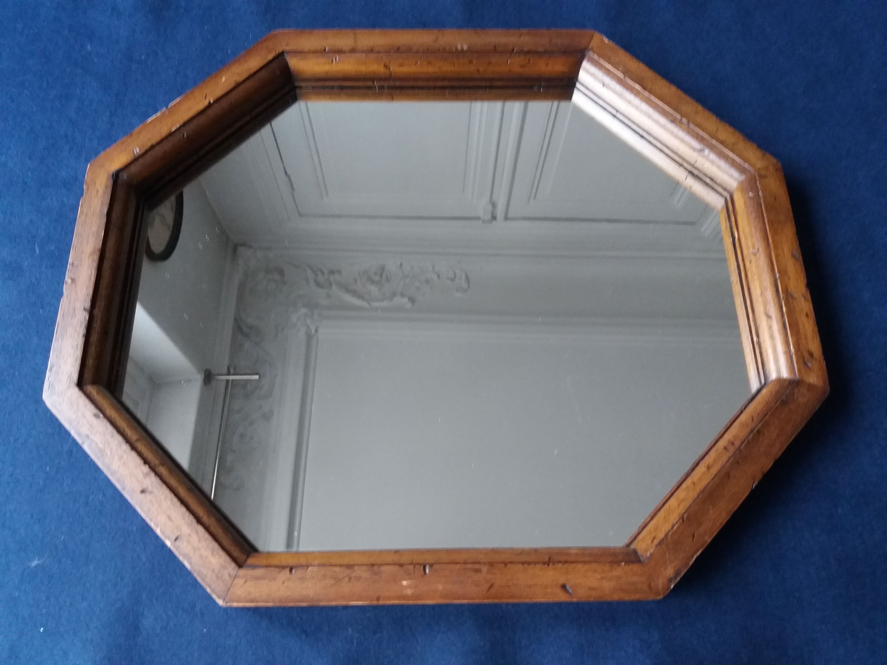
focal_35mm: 28
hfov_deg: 63.4
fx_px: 717
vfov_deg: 49.7
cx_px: 444
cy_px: 332
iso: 250
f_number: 1.9
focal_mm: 3.7
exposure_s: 1/17
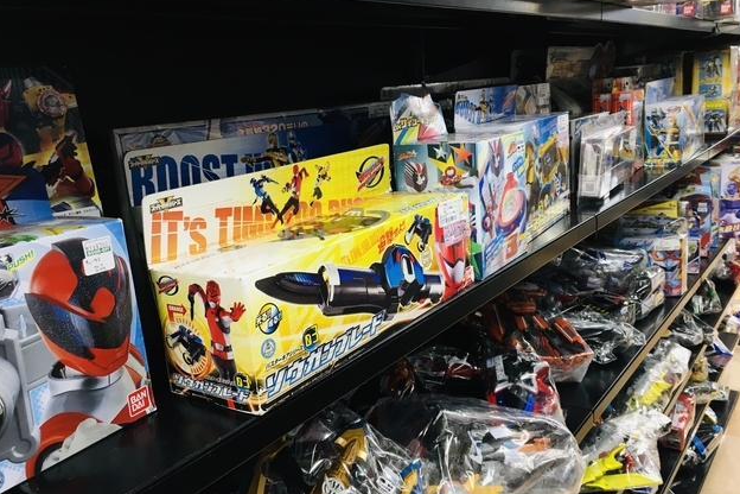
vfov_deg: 42.3
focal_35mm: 31
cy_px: 258
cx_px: 374
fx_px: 637
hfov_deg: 60.3
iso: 64
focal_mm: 4.15
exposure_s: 1/30
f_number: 2.2
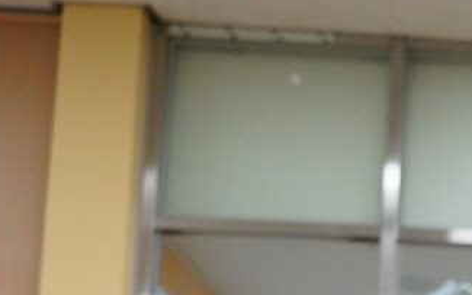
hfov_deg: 12.3
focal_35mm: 151
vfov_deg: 8.4
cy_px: 506
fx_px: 1942
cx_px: 927
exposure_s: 1/125
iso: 2500
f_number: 5.6
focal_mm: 37
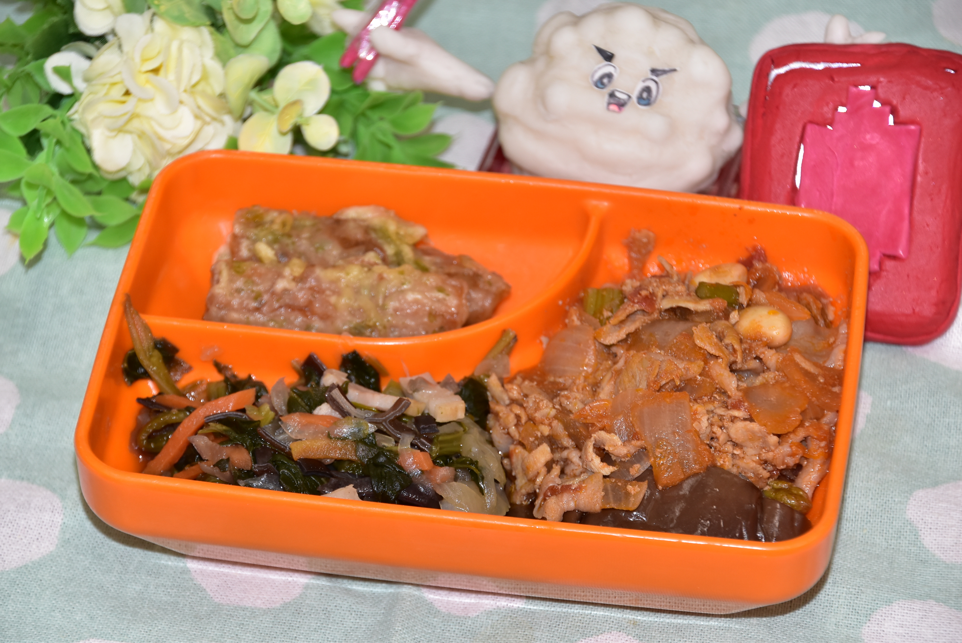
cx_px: 481
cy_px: 322
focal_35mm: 195
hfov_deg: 10.5
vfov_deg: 7.1
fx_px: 5215
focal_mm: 130
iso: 400
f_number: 6
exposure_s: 1/60
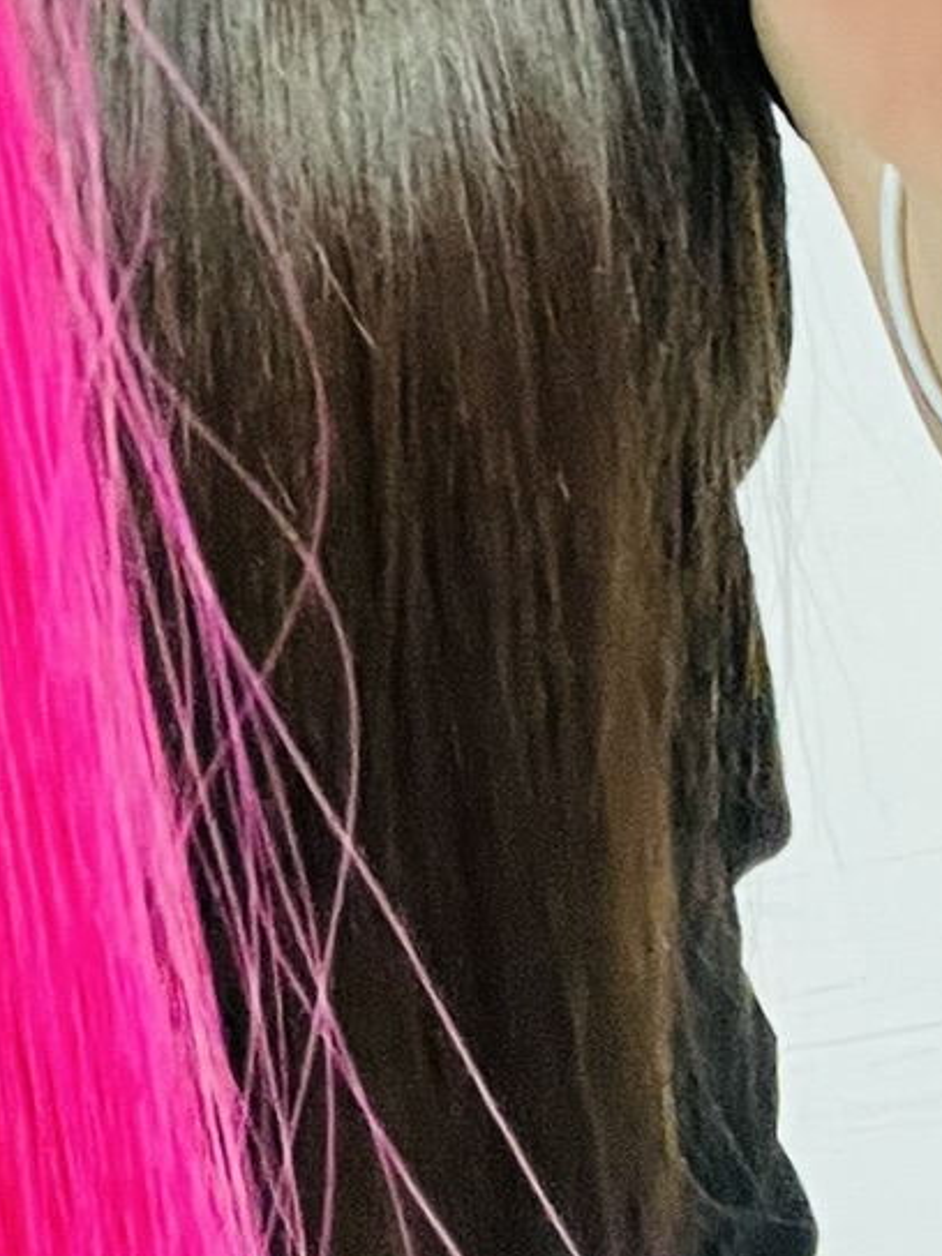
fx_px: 4100
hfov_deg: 12.8
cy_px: -833
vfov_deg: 15.5
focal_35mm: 113
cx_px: -205
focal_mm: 2.71
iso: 500
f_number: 2.2
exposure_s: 1/25
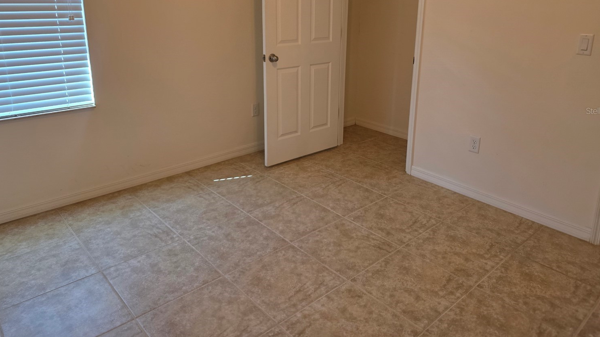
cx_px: 301
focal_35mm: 27
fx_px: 430
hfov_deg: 69.9
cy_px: 111
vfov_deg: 42.3
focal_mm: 6.3
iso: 200
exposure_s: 1/120
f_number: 1.7
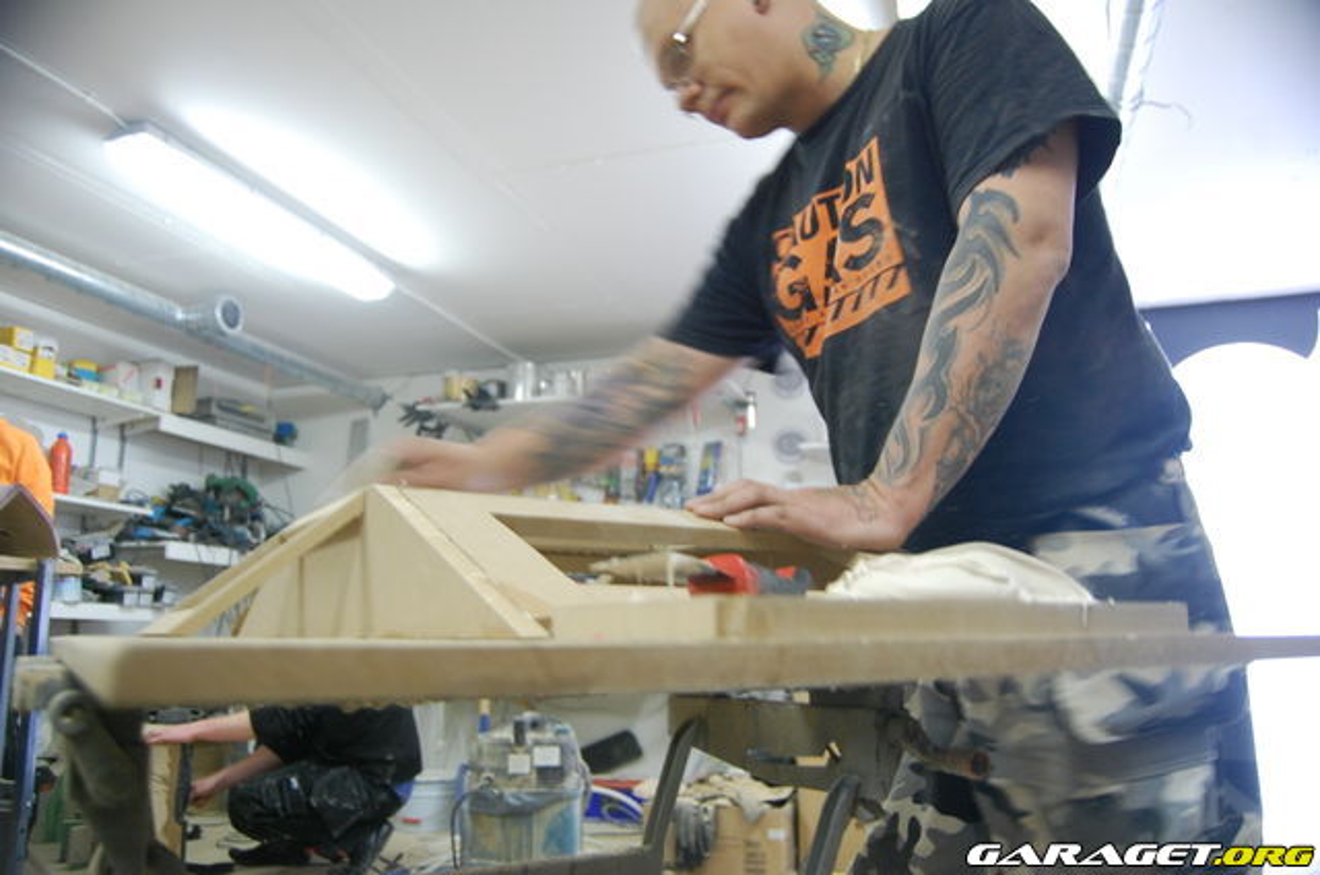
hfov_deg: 67.5
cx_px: 660
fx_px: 988
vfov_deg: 47.7
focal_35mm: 27
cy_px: 438
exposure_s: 1/10
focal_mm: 18
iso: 800
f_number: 3.5
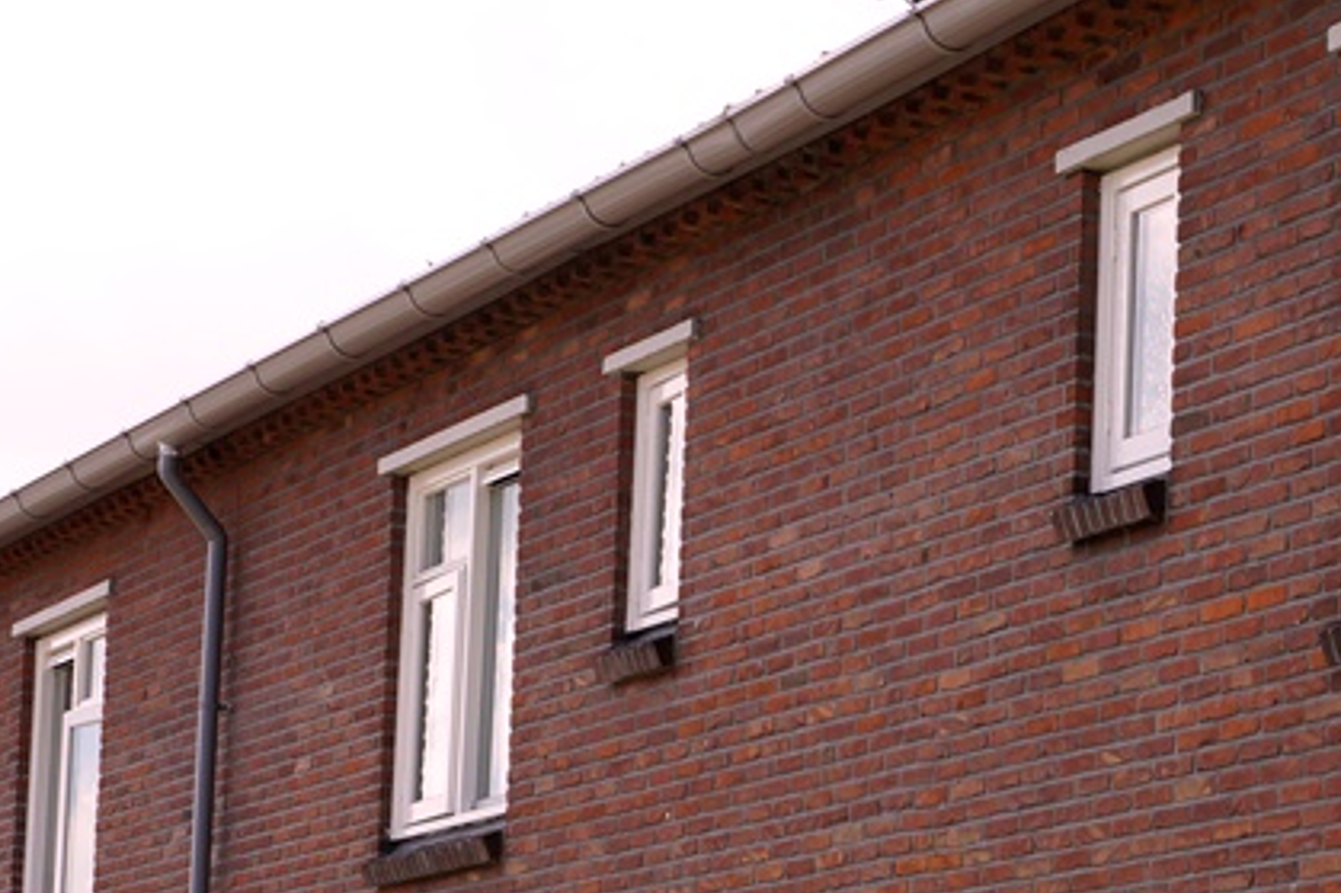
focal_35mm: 128
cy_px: 960
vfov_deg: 10.6
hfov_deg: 16.0
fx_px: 4774
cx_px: 781
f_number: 9
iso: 100
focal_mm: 35
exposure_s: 1/125
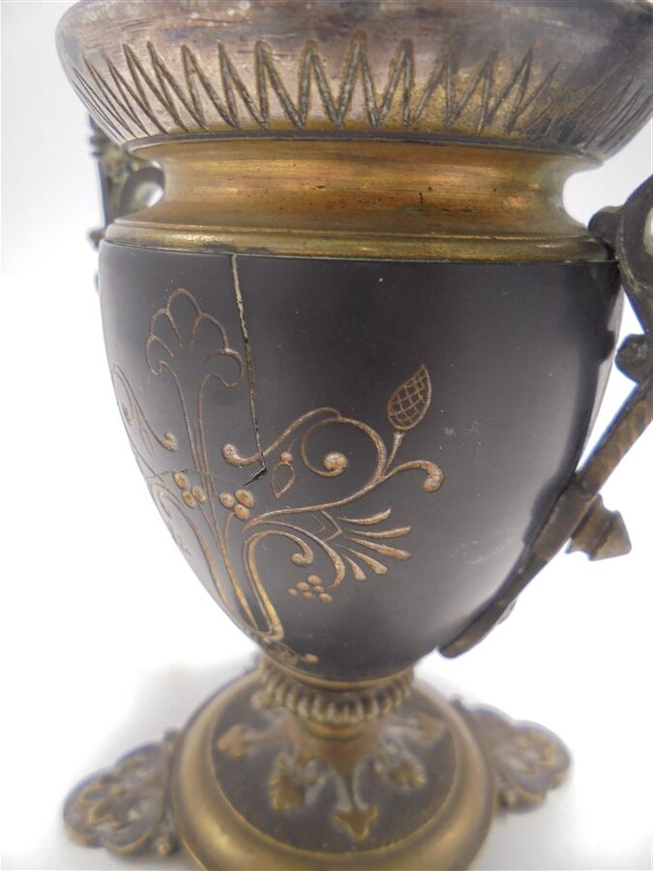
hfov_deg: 53.1
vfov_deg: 67.3
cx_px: 326
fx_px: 654
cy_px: 436
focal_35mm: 26
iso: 100
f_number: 3.5
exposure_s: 1/30
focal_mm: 4.6
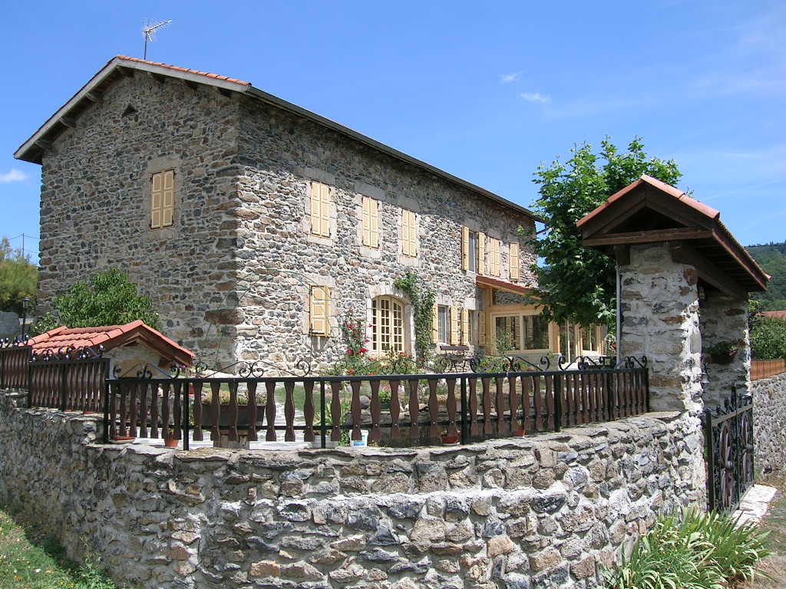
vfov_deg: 40.7
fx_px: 795
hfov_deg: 52.6
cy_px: 294
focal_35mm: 35
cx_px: 393
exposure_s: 1/344
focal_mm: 5.4
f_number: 4.8
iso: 50
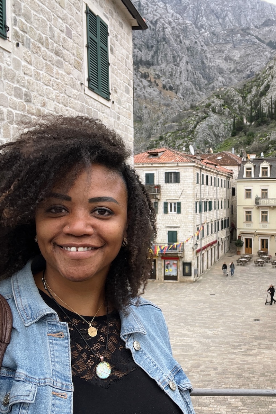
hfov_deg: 39.3
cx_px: 225
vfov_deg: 58.7
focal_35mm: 32
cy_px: 207
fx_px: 368
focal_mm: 2.71
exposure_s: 1/121
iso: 32
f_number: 2.2
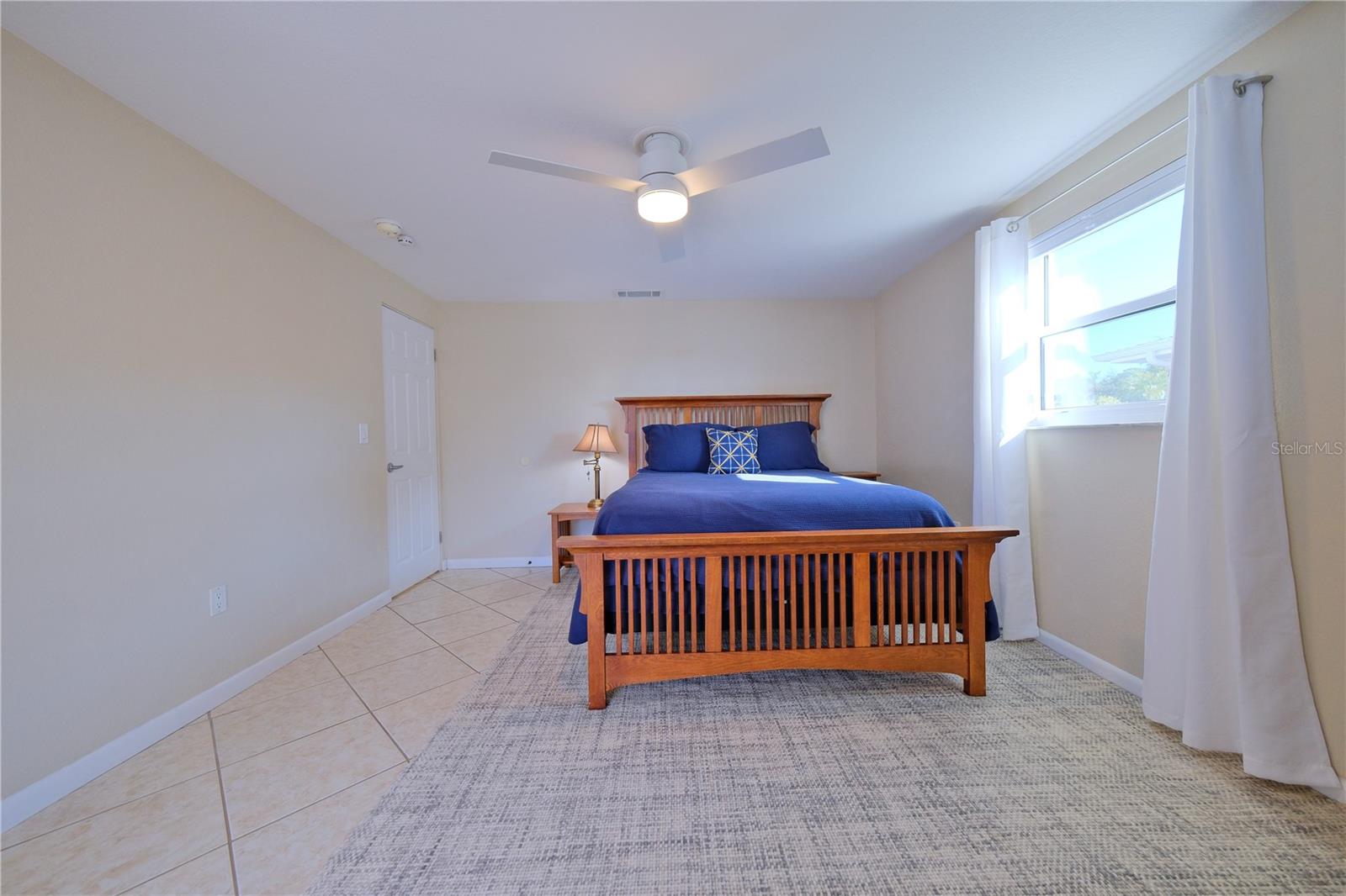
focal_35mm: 12
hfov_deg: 112.6
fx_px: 449
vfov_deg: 90.0
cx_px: 673
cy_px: 448
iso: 640
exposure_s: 1/80
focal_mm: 8
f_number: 4
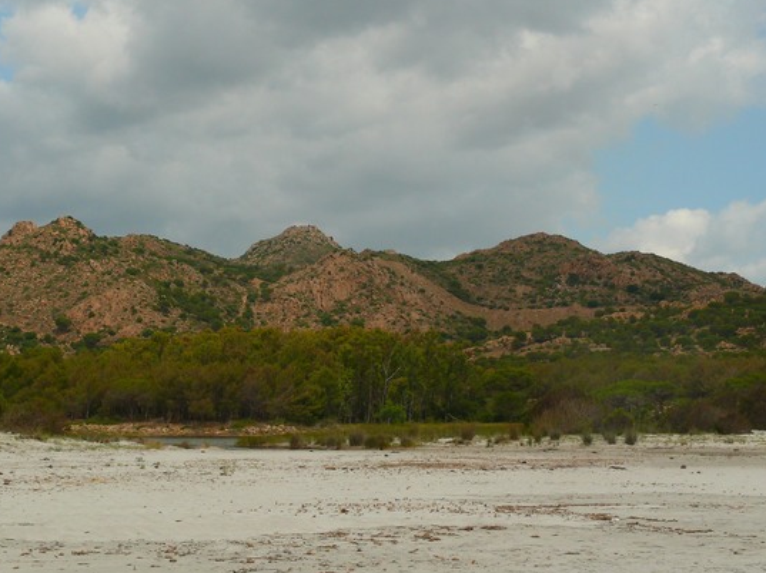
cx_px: 302
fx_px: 1791
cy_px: 345
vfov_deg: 18.2
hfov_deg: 24.1
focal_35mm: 81
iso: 100
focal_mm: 12.2
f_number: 5.6
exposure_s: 1/250
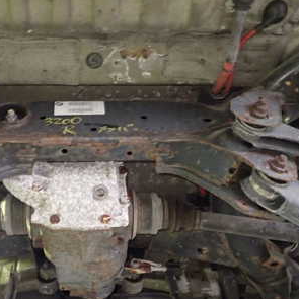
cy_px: 184
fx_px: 440
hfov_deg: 37.1
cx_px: 99
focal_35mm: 45
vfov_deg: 37.4
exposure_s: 1/15
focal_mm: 4.5
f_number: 2
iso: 800
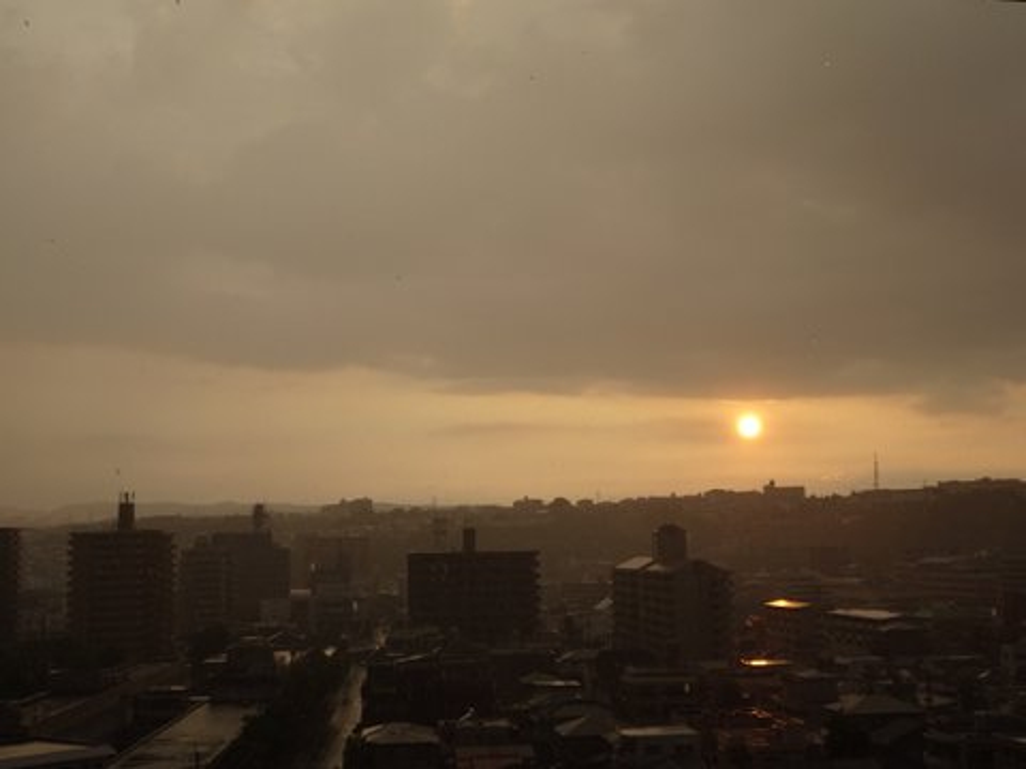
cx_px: 513
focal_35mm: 46
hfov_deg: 41.2
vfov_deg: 31.5
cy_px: 384
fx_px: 1363
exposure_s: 1/400
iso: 80
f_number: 4.5
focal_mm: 7.87
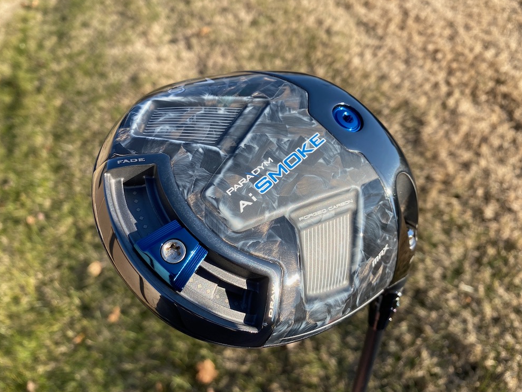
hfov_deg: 65.3
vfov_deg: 51.4
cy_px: 200
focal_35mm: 27
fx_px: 407
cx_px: 269
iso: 32
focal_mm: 4.25
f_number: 1.8
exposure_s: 1/1272
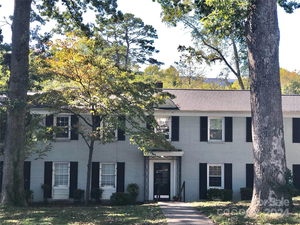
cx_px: 150
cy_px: 112
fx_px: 494
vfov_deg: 25.7
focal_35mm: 57
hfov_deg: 33.8
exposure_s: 1/120
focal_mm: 6.6
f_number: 2.8
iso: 20
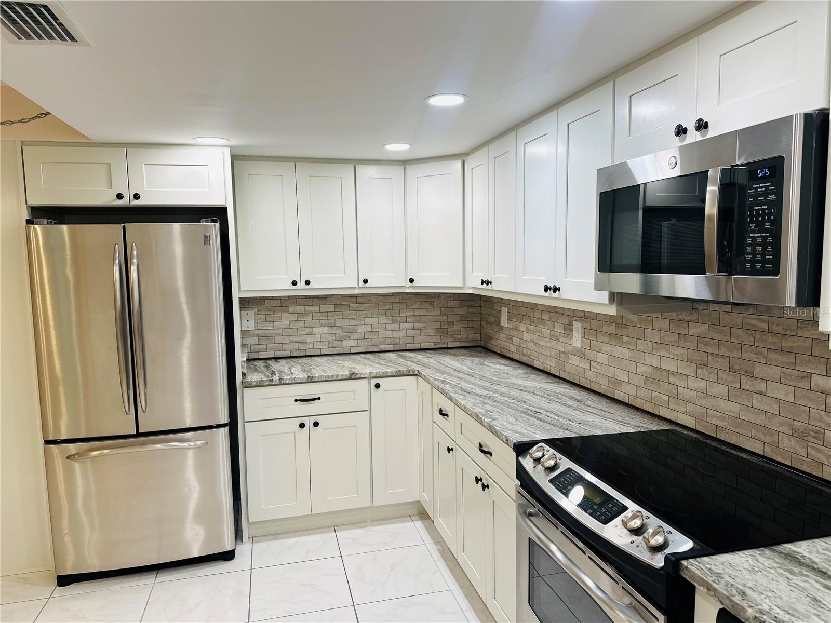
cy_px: 312
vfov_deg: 56.8
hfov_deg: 71.6
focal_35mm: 24
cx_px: 416
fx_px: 576
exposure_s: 1/120
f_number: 1.78
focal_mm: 6.86
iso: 64
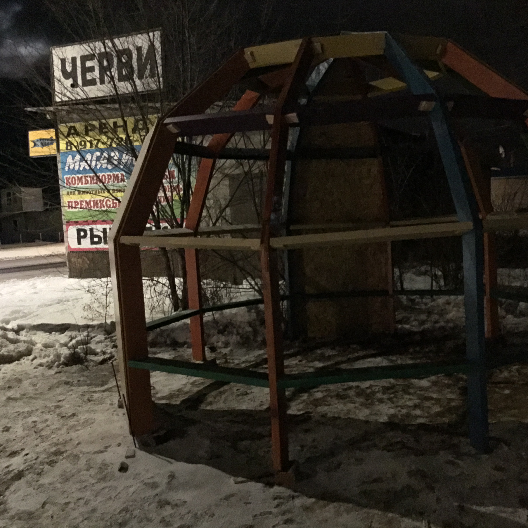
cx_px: 341
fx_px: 639
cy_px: 267
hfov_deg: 44.4
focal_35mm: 37
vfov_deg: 44.9
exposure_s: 1/17
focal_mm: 3.3
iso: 800
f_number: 2.4
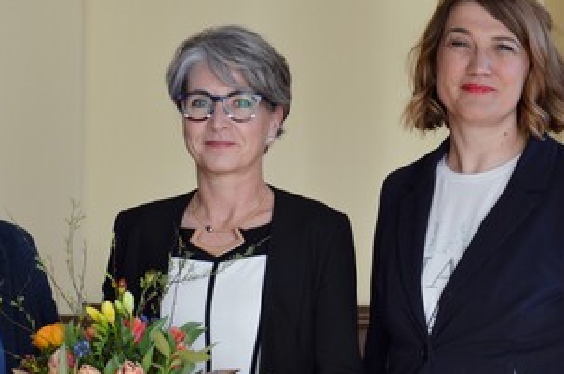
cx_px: 237
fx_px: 1157
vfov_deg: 18.3
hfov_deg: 27.3
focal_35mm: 74
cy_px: 234
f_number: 4.2
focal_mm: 34
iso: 400
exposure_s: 1/80
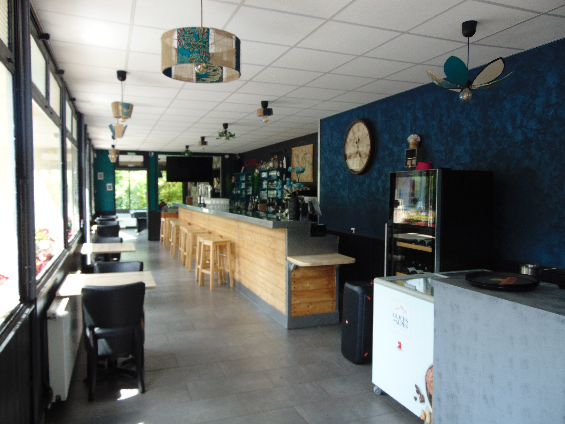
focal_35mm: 27
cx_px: 282
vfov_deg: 51.4
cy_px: 212
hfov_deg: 65.3
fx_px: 441
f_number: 3
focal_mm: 4.9
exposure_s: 1/80
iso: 80
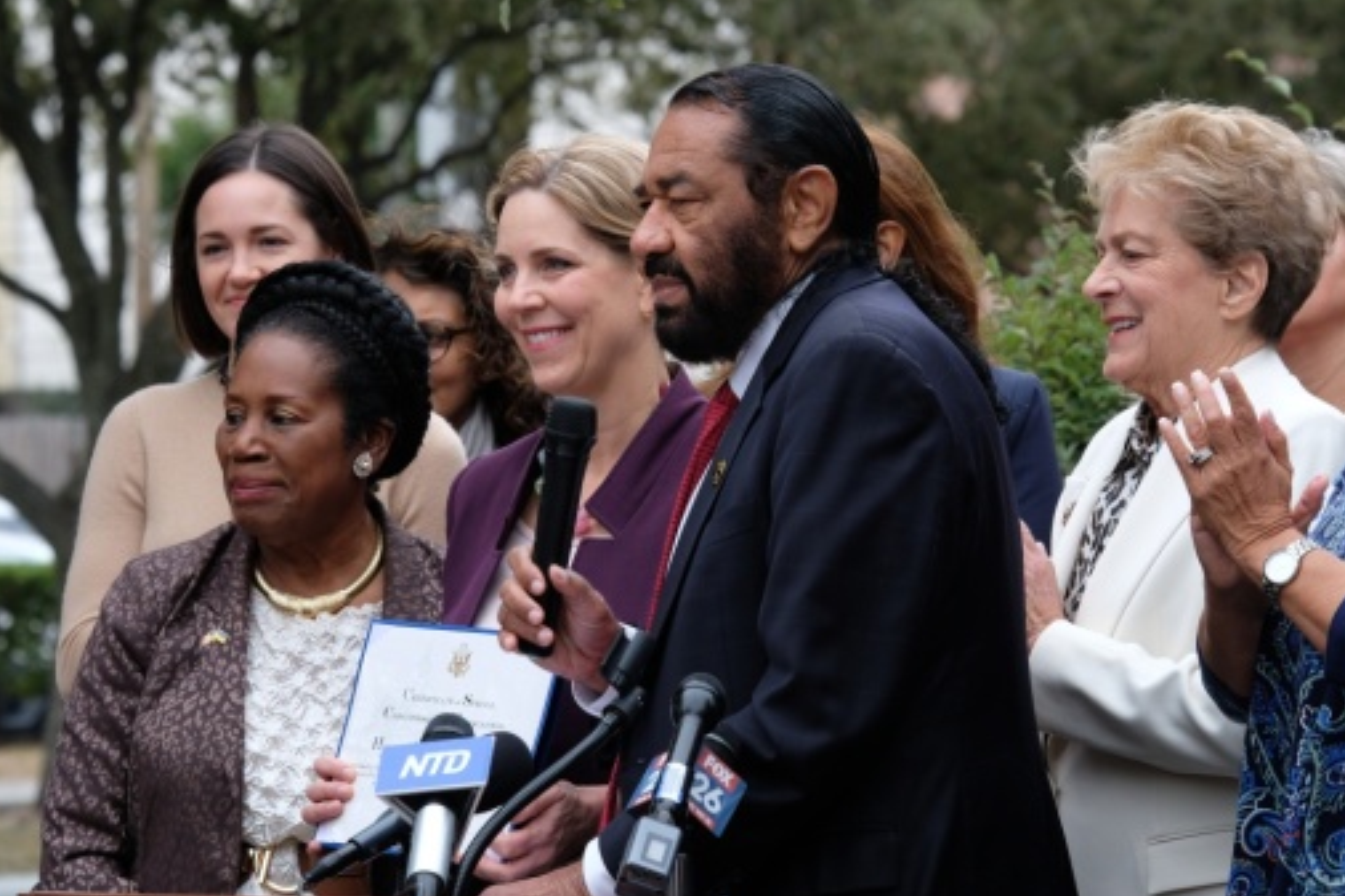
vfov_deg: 6.0
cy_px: 452
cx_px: 678
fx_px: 8552
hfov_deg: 9.0
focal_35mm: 229
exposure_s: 1/400
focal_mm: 148.5
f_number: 8
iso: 1250
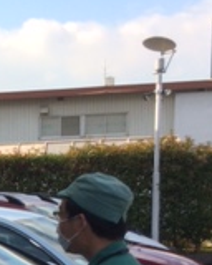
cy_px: 310
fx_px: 886
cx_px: -164
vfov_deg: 16.4
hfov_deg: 12.5
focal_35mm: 113
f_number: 2.2
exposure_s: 1/1053
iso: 32
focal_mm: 4.15
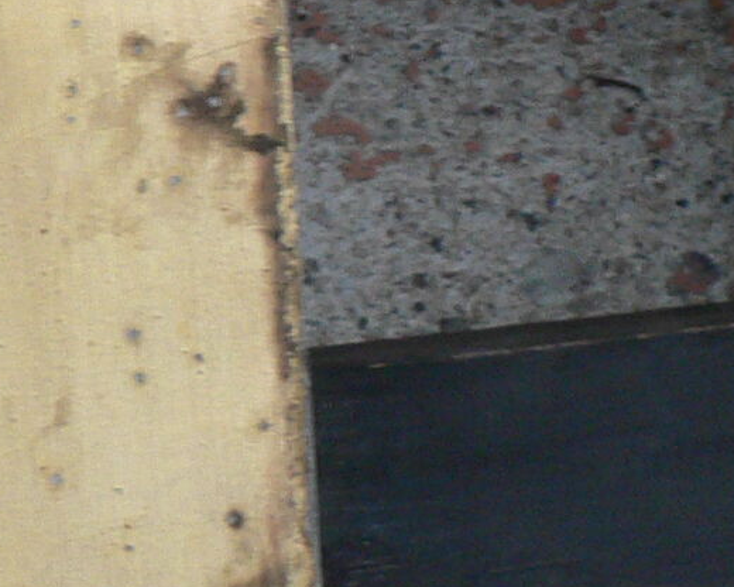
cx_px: 881
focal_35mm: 173
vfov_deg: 8.9
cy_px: -73
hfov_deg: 11.0
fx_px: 3758
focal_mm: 6
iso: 150
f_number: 2.8
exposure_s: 1/30
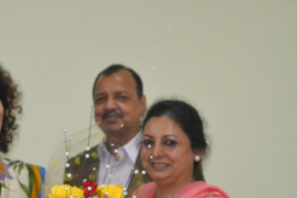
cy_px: 183
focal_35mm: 162
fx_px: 1336
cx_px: 74
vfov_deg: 8.4
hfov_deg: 12.6
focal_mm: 55
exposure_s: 1/60
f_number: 5.6
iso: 2800
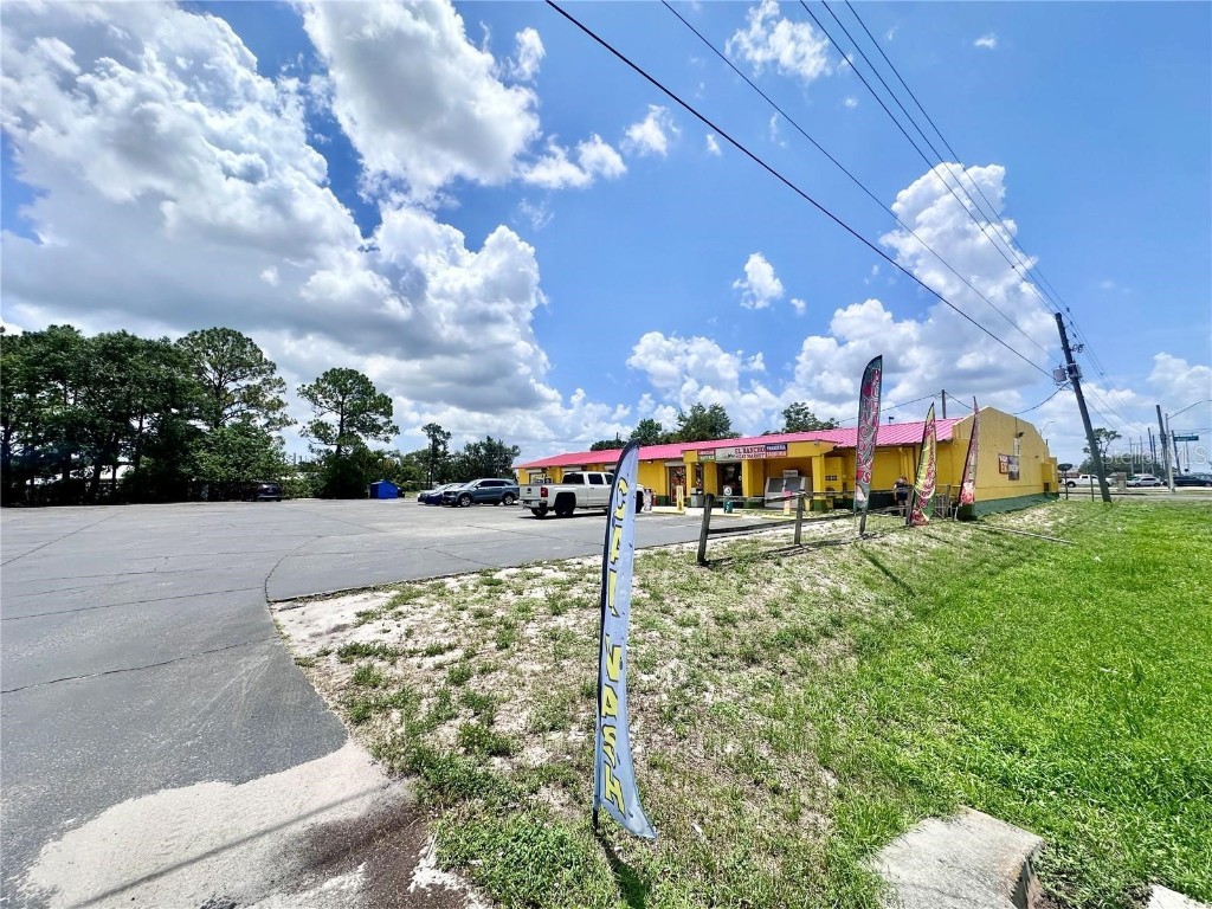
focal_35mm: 14
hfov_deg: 102.1
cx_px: 606
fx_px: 490
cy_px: 454
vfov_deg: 85.7
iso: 50
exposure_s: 1/4000
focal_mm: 2.22
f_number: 2.2
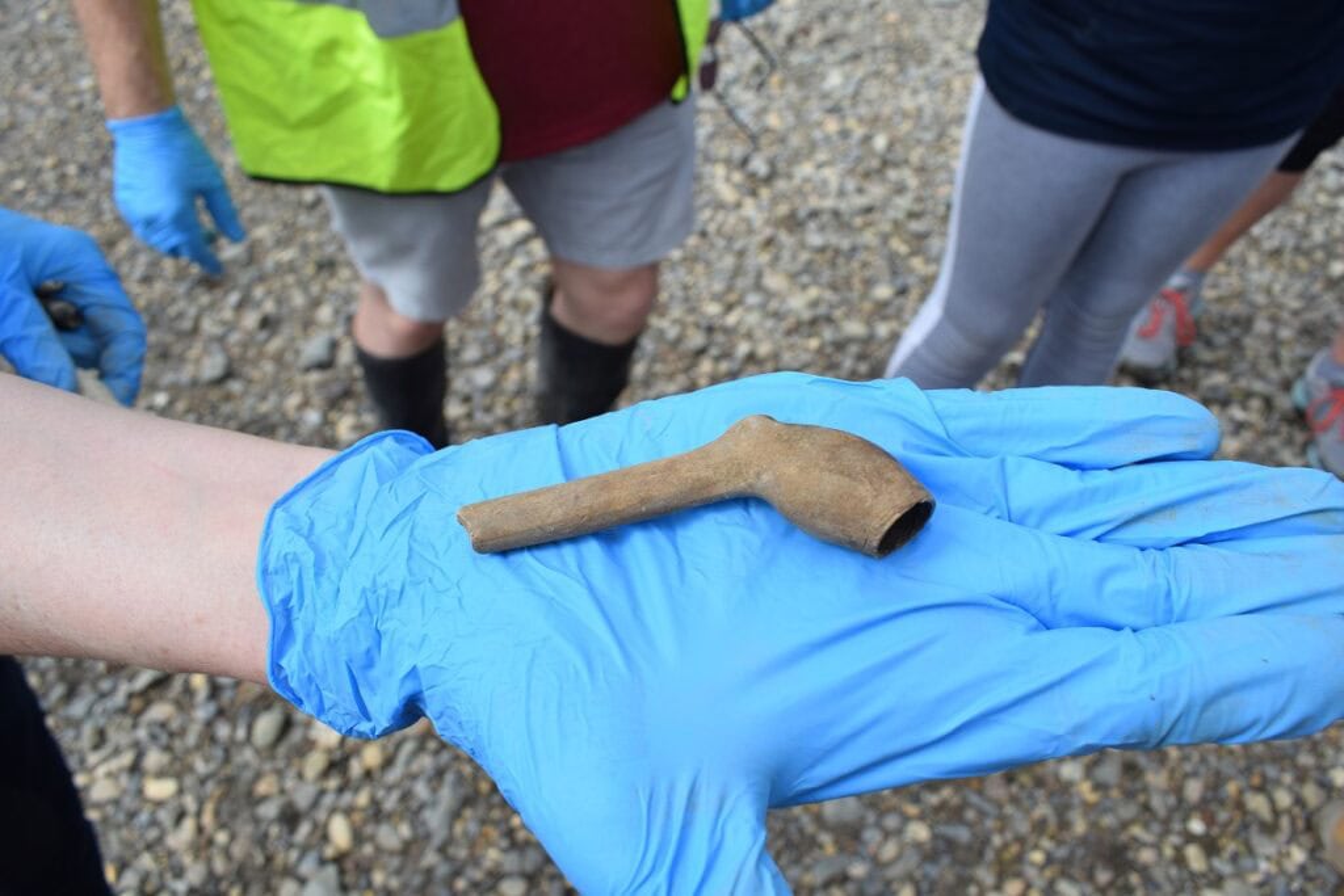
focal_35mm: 27
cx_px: 672
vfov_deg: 47.9
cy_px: 448
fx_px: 1008
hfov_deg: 67.4
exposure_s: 1/320
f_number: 9
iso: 200
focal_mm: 18
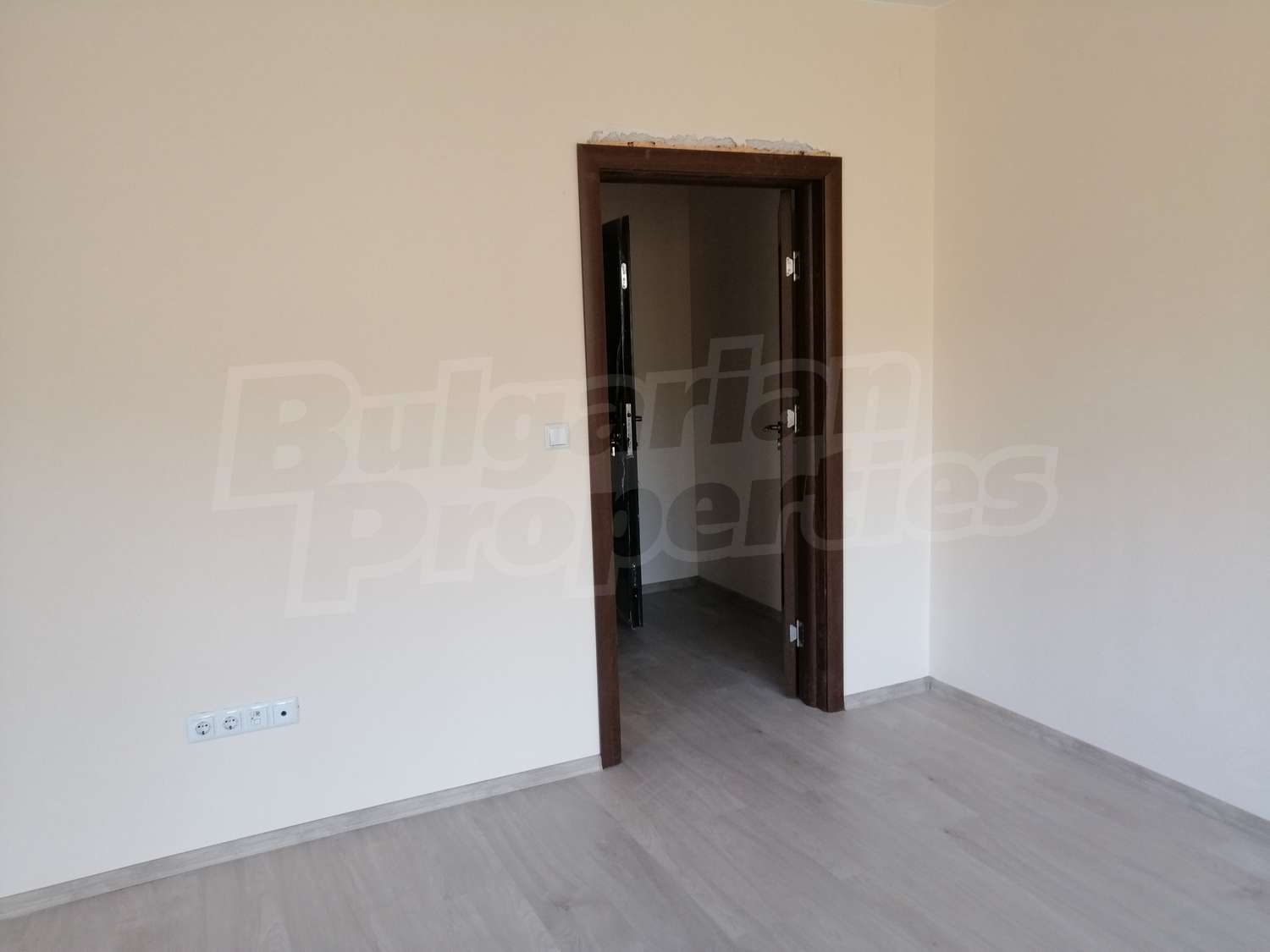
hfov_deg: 65.3
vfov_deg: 51.4
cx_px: 635
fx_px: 991
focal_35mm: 27
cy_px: 476
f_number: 1.8
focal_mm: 3.95
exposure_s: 1/50
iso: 100
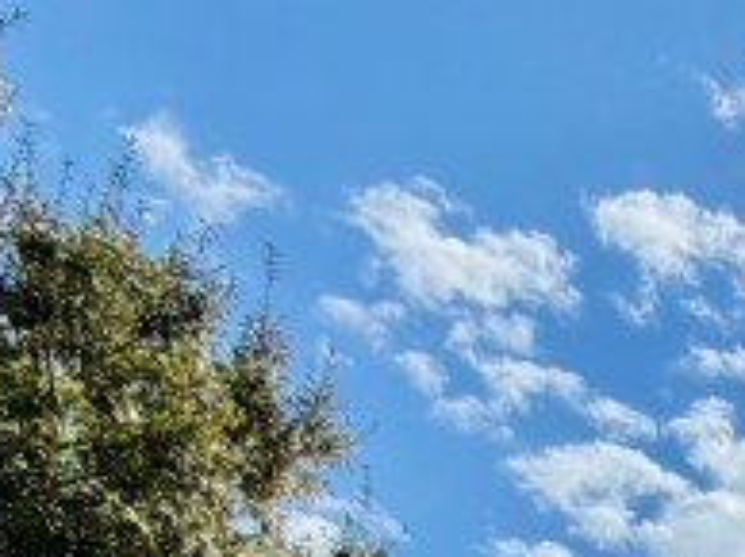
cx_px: 1444
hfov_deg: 18.5
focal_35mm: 74
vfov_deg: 14.0
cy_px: 1321
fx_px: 1591
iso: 25
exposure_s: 1/955
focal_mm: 2.22
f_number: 2.2
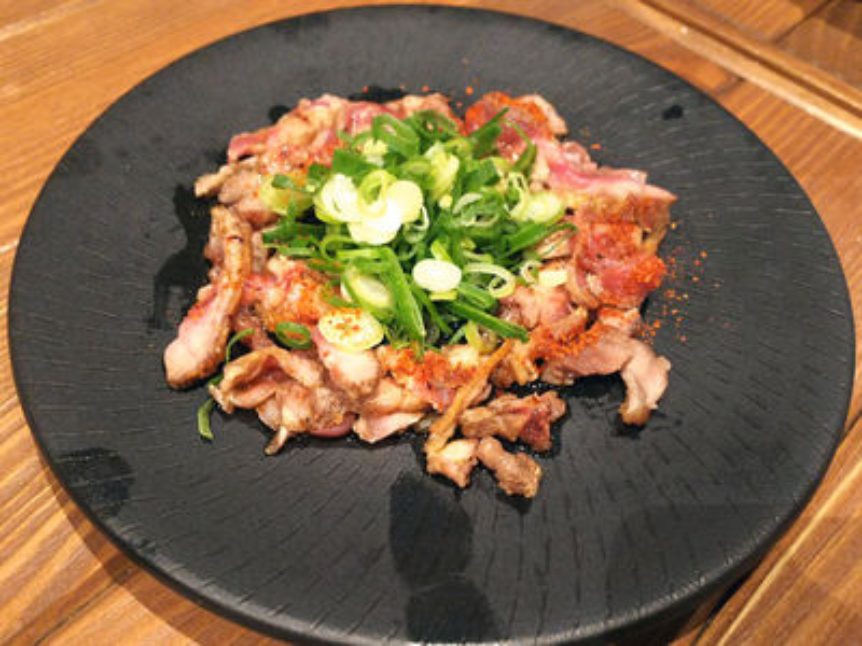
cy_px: 323
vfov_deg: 51.4
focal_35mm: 27
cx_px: 431
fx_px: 672
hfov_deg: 65.3
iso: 320
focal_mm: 4.2
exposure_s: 1/20
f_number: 1.9
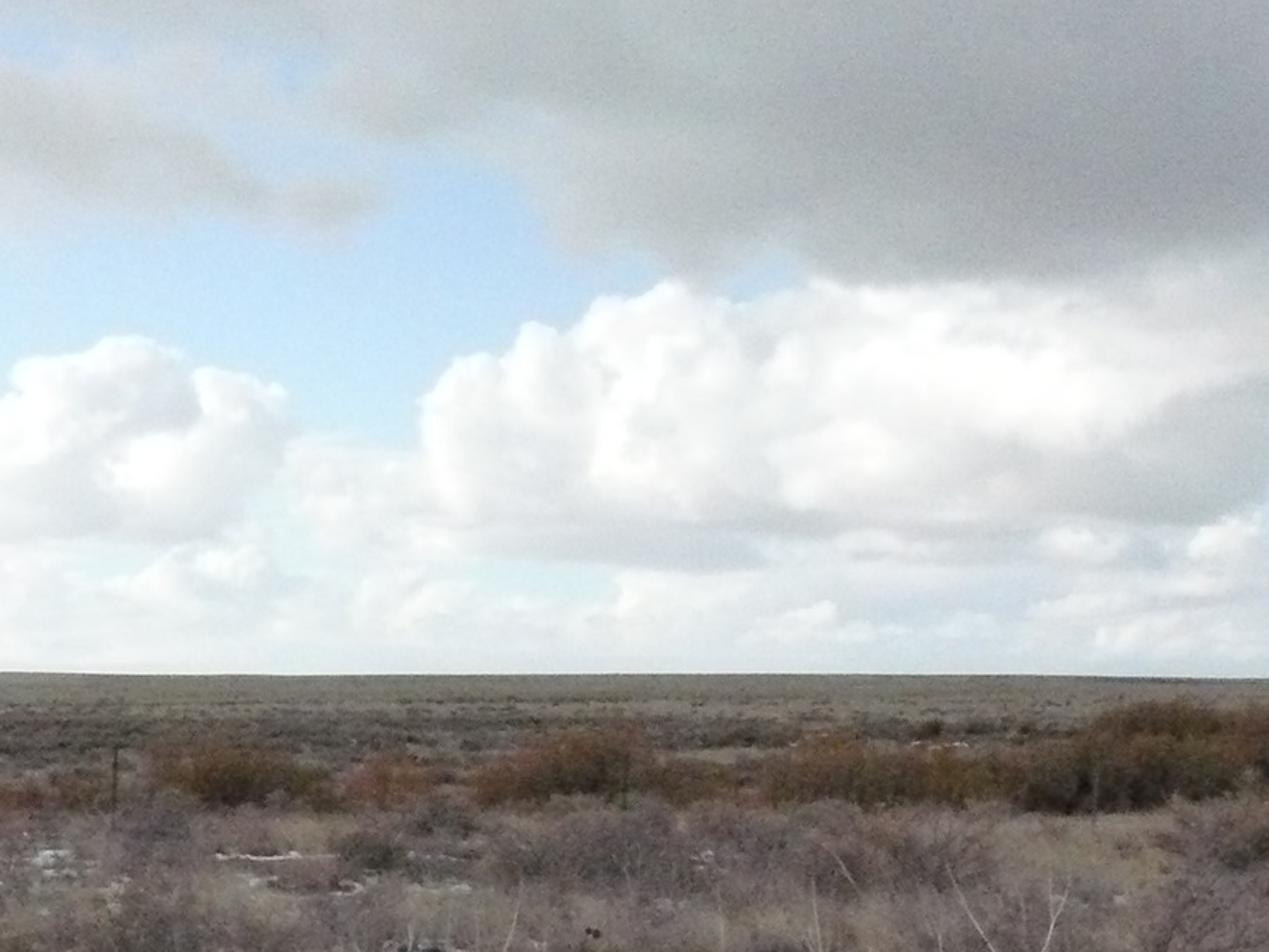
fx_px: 2933
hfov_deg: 24.4
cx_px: 564
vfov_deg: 18.0
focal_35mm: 80
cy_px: 951
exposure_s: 1/1600
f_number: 8
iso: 800
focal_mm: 6
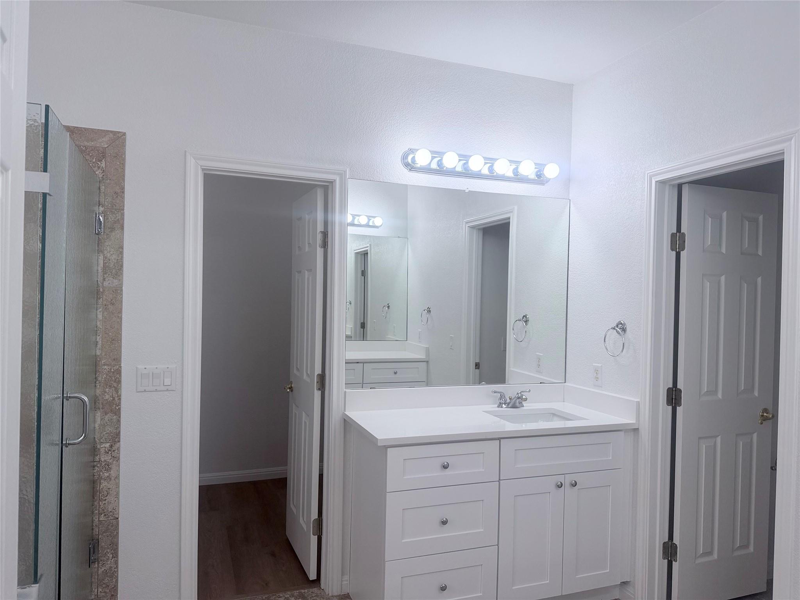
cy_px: 300
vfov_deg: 56.8
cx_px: 400
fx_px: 555
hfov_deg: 71.6
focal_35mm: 24
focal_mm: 6.76
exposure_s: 1/234
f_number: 1.78
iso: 80
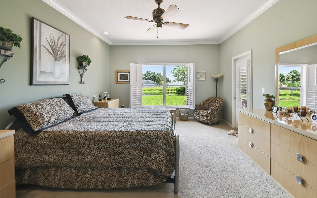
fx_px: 138
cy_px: 92
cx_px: 162
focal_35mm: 16
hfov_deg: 97.8
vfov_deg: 71.2
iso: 100
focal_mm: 10
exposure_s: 1/30
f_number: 7.1
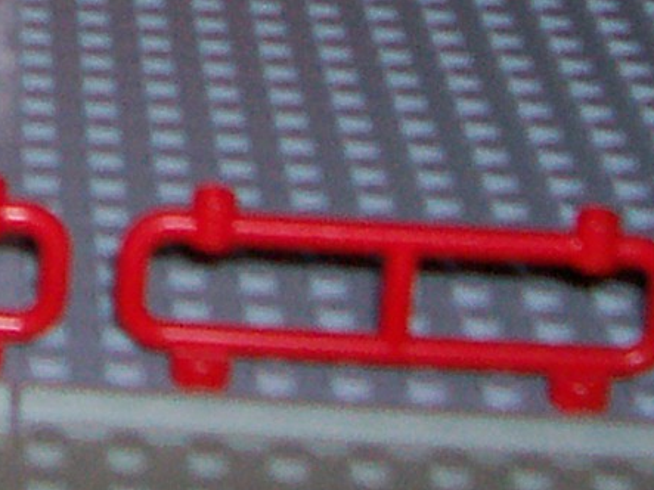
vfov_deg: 7.8
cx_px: -340
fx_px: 3343
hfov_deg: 10.8
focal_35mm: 177
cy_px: -710
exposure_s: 1/112
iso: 140
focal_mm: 5.6
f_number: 2.7
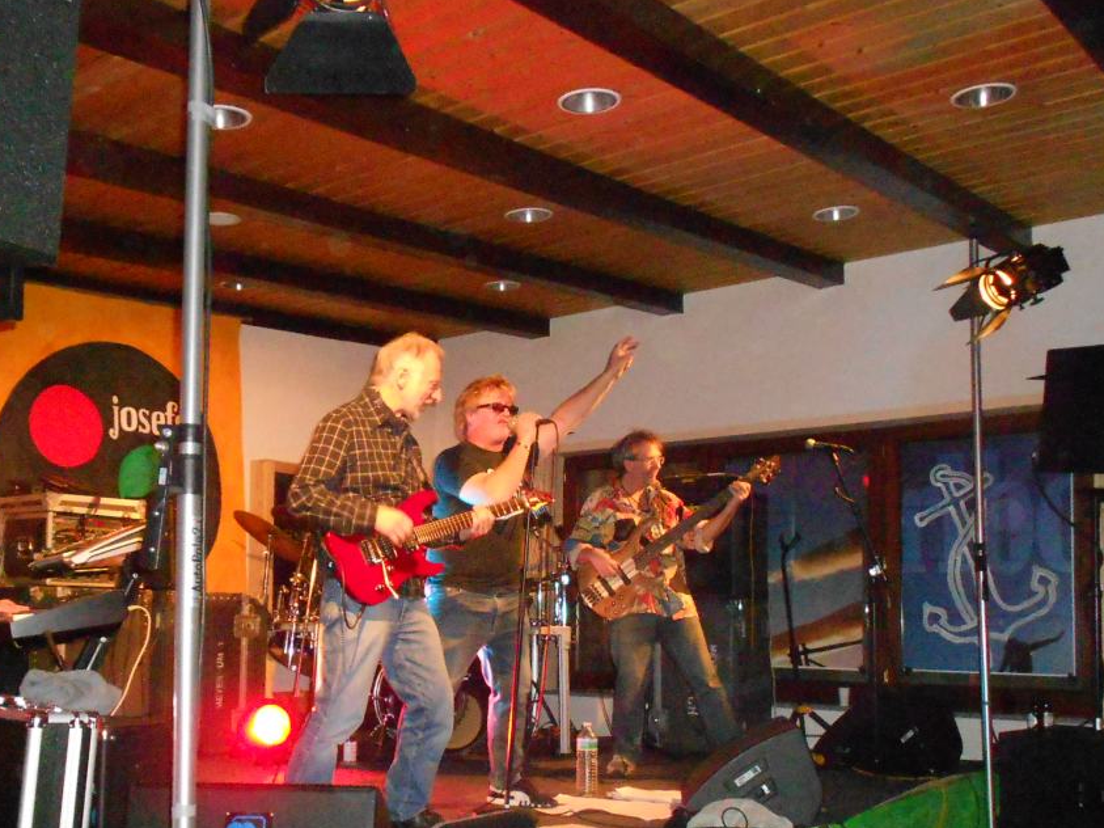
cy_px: 542
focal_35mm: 37
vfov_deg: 38.3
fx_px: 1180
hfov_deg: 50.1
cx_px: 498
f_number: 3.2
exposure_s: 1/25
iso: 1250
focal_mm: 4.6
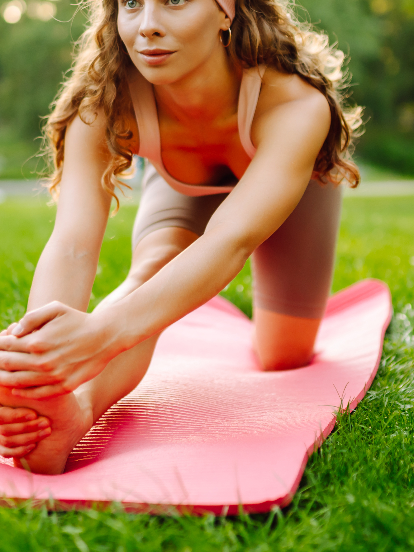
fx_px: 1308
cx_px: 178
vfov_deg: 23.7
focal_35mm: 82
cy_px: 156
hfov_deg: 18.0
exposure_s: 1/800
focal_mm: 35
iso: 250
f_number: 1.4
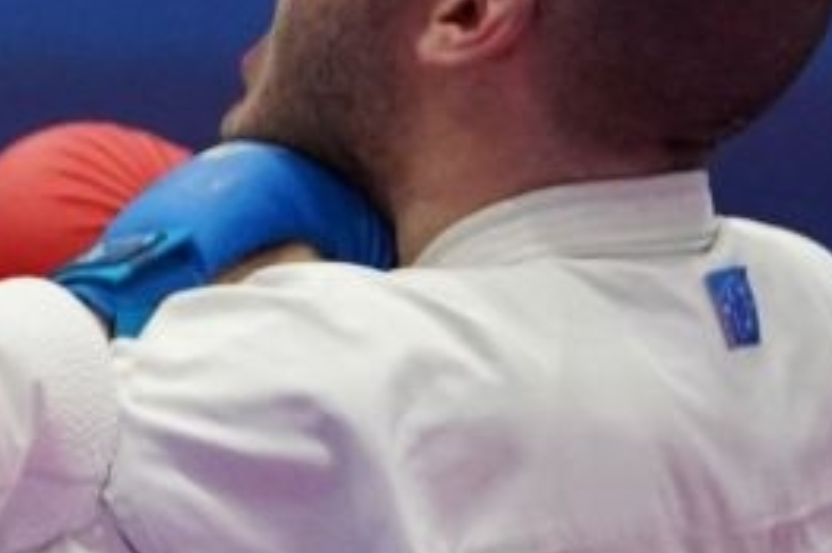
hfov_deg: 1.6
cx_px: -1946
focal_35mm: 1261
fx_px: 29124
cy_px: 515
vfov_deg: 1.1
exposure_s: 1/1000
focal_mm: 184
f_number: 2.8
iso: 4000
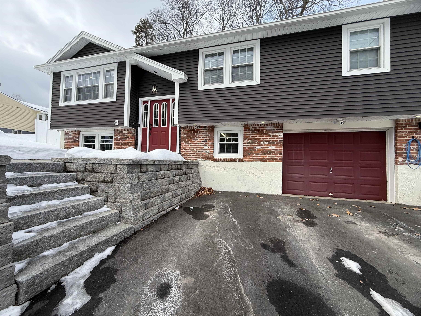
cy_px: 158
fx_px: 170
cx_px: 210
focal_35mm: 14
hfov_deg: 102.1
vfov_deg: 85.7
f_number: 2.2
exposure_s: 1/510
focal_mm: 2.22
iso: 50
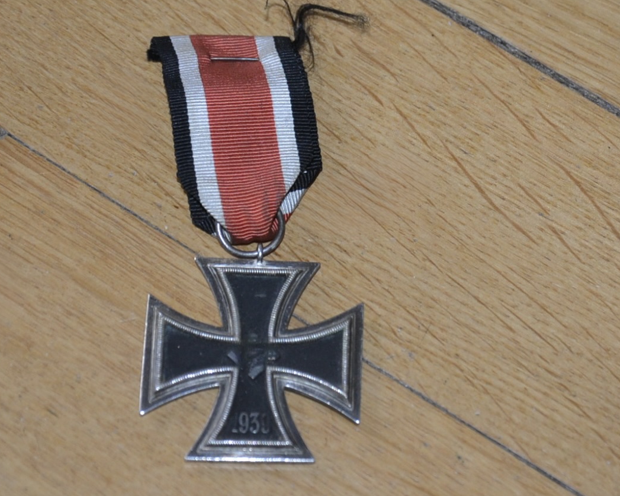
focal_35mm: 68
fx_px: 1247
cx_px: 262
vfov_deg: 22.5
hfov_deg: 27.9
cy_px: 247
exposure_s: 1/60
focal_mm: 40
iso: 720
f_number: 4.5
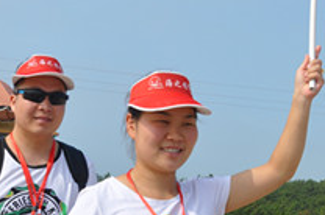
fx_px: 703
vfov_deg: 17.4
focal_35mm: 78
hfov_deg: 25.2
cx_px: 295
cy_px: 118
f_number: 10
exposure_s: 1/400
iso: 200
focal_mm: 18
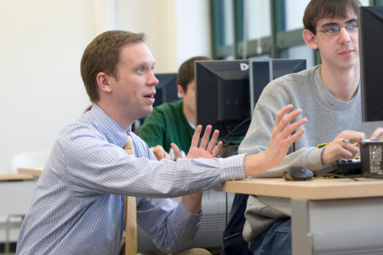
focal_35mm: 119
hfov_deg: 17.2
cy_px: 152
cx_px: 210
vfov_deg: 11.5
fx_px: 1266
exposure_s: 1/100
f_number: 3.5
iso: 800
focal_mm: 82
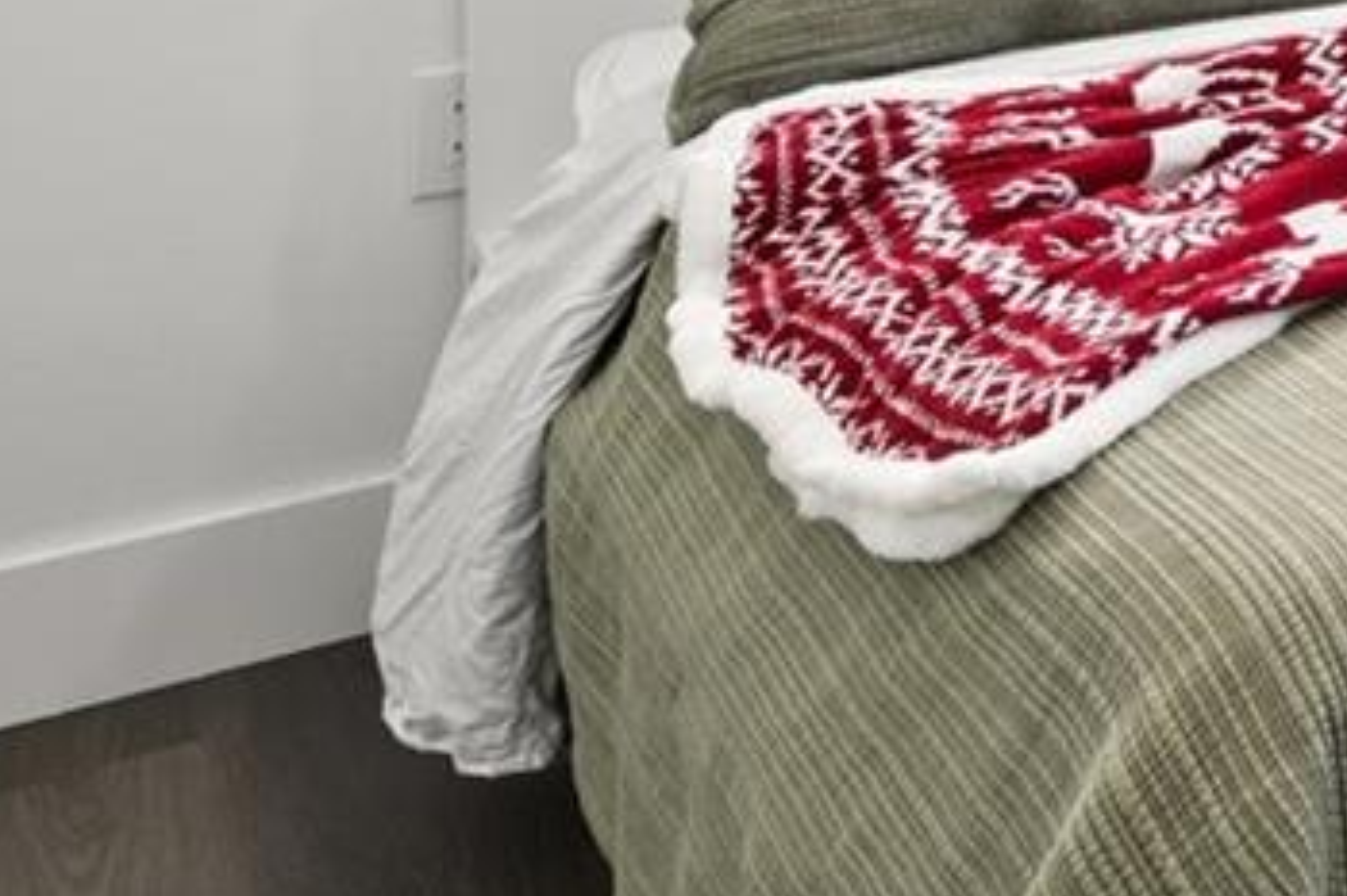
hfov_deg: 17.9
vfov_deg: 18.0
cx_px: 2844
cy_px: -586
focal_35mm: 64
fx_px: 2393
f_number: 8
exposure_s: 1/13
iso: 200
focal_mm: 14
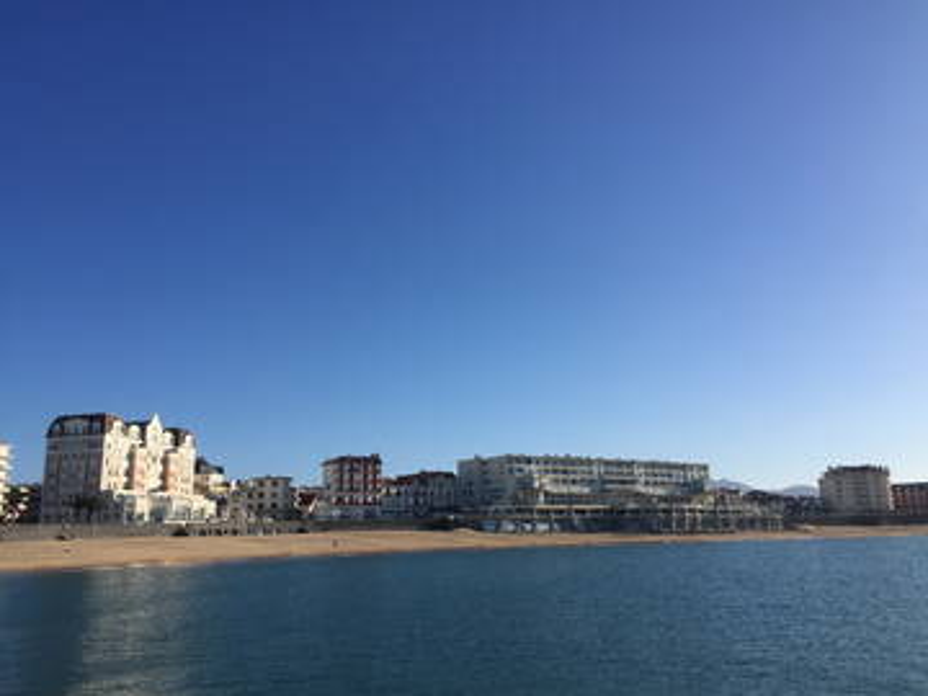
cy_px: 348
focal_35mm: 29
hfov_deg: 61.7
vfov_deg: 48.2
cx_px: 464
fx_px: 777
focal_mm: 4.15
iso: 32
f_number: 2.2
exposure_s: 1/2639
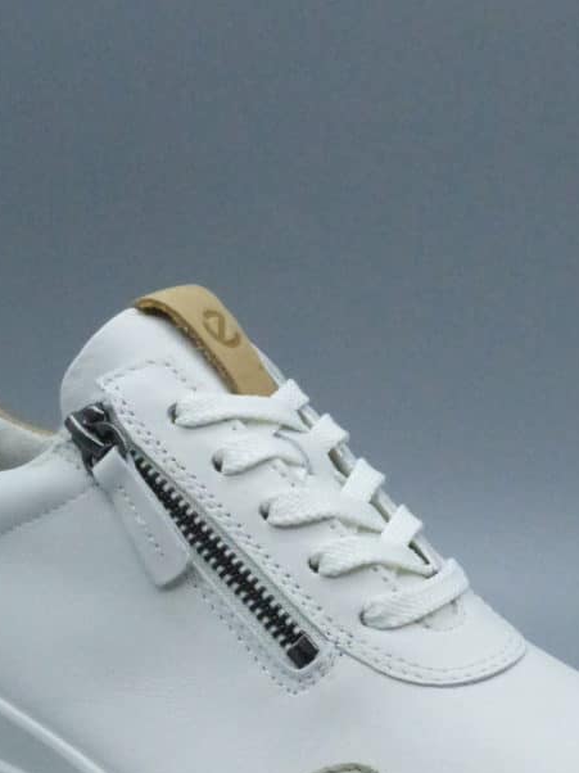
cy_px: 548
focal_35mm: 61
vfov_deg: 31.3
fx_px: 1361
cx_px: 285
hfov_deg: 24.0
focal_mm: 6
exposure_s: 1/1600
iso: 1600
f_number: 6.3
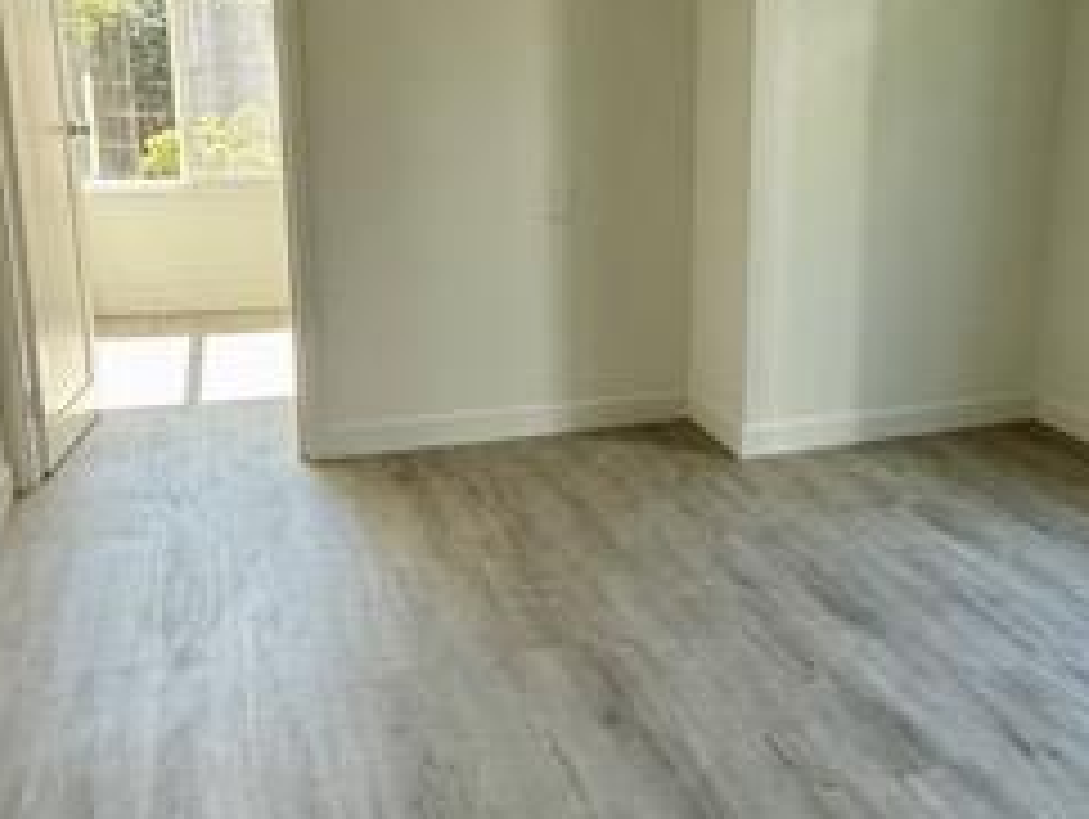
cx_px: 814
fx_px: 1165
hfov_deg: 48.2
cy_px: 333
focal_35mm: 37
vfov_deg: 38.6
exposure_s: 1/99
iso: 100
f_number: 2.2
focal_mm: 2.22
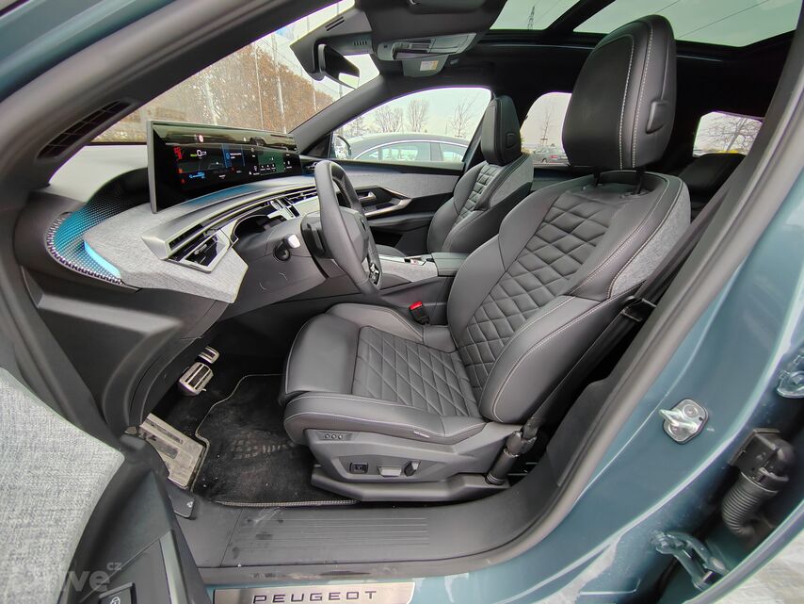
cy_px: 302
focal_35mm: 13
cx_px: 402
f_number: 2.2
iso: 100
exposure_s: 1/50
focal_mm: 2.16
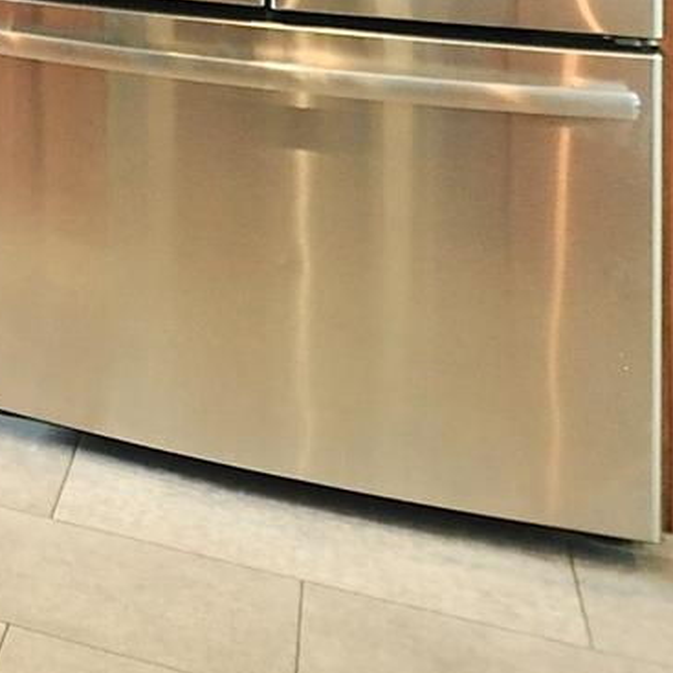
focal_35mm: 71
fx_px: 1562
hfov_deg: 18.3
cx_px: -585
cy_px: -341
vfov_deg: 20.7
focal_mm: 10
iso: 800
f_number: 3.5
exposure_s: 1/40
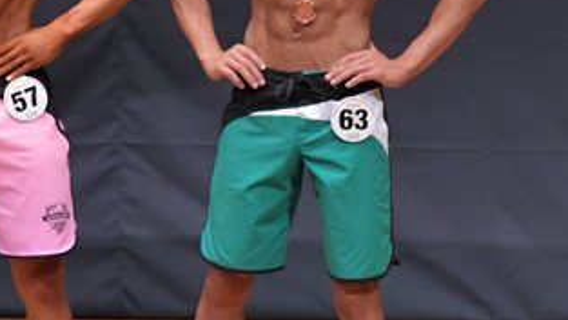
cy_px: 64
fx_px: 10542
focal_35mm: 700
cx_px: -41
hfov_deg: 3.1
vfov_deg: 1.7
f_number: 5.6
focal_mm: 180
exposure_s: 1/400
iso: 6400
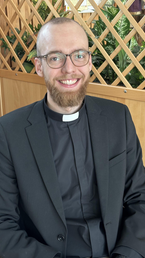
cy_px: 131
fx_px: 362
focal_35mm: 53
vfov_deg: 39.2
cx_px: 80
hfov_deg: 22.6
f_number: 1.78
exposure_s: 1/50
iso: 80
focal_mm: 6.86
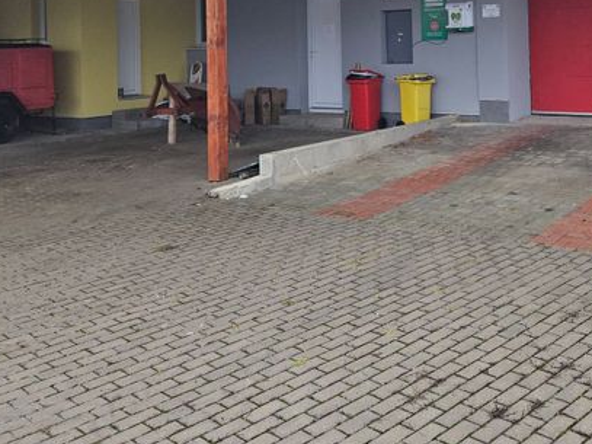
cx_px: 444
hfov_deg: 42.5
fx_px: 735
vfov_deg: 32.0
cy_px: 45
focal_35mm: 43
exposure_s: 1/50
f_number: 1.8
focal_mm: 5.4
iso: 32
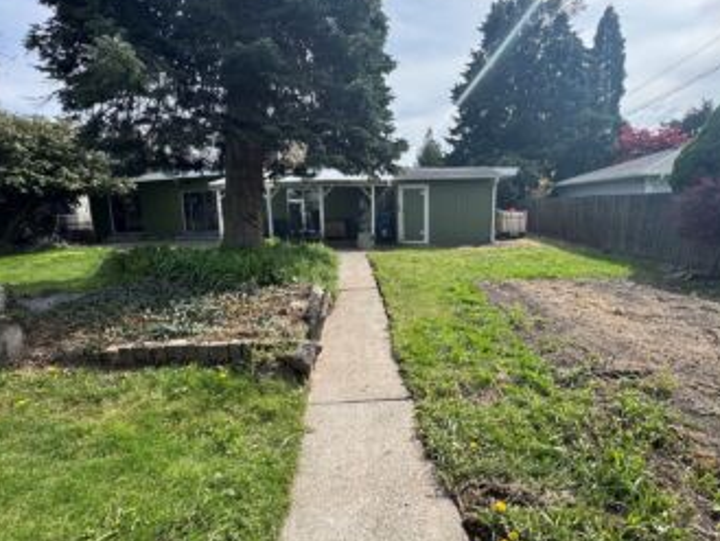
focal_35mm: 17
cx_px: 383
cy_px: 261
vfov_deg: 74.7
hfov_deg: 90.9
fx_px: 354
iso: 50
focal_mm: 2.22
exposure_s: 1/840
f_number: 2.2
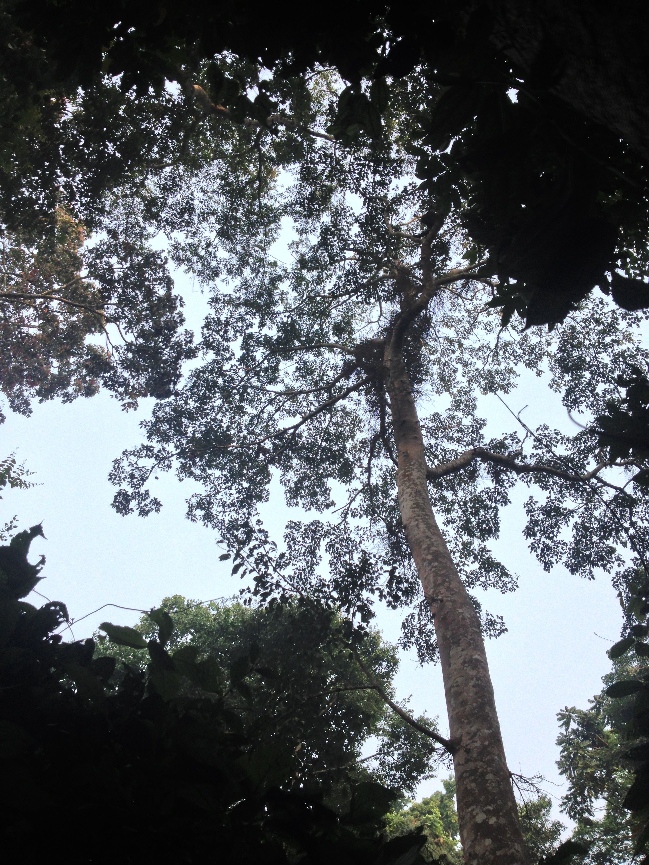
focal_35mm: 35
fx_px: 875
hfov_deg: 40.7
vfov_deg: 52.6
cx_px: 324
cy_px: 432
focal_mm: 4.28
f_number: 2.4
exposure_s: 1/575
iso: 50
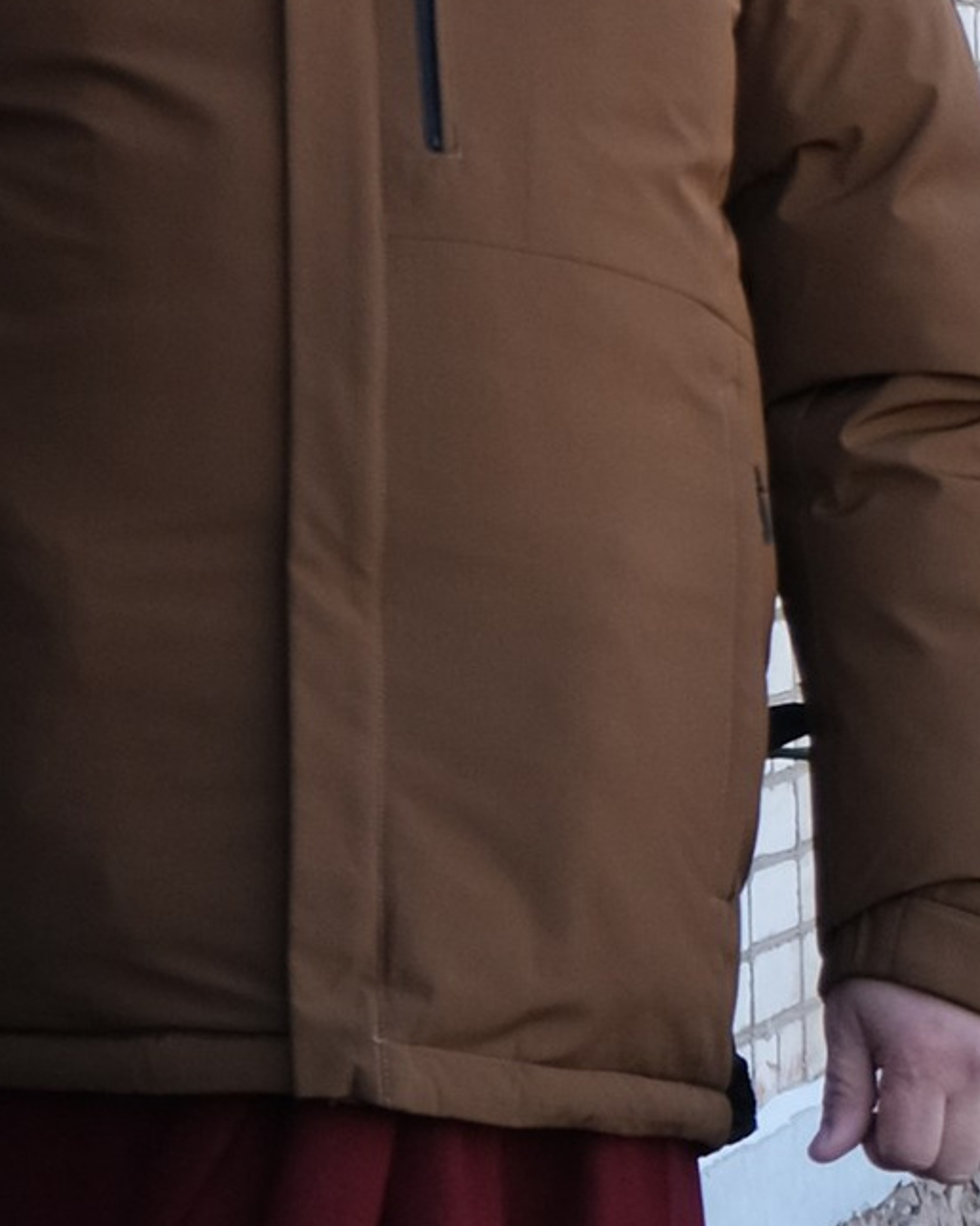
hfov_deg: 8.3
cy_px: -655
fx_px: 6491
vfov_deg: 10.4
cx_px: -904
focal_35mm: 179
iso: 320
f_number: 4
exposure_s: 1/220
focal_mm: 21.4
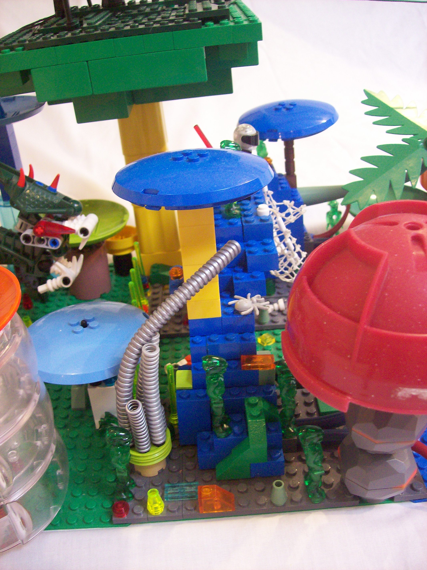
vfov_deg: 51.4
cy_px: 285
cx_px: 214
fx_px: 592
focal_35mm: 36
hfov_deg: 39.6
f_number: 2.7
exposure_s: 1/30.2
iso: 160
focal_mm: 6
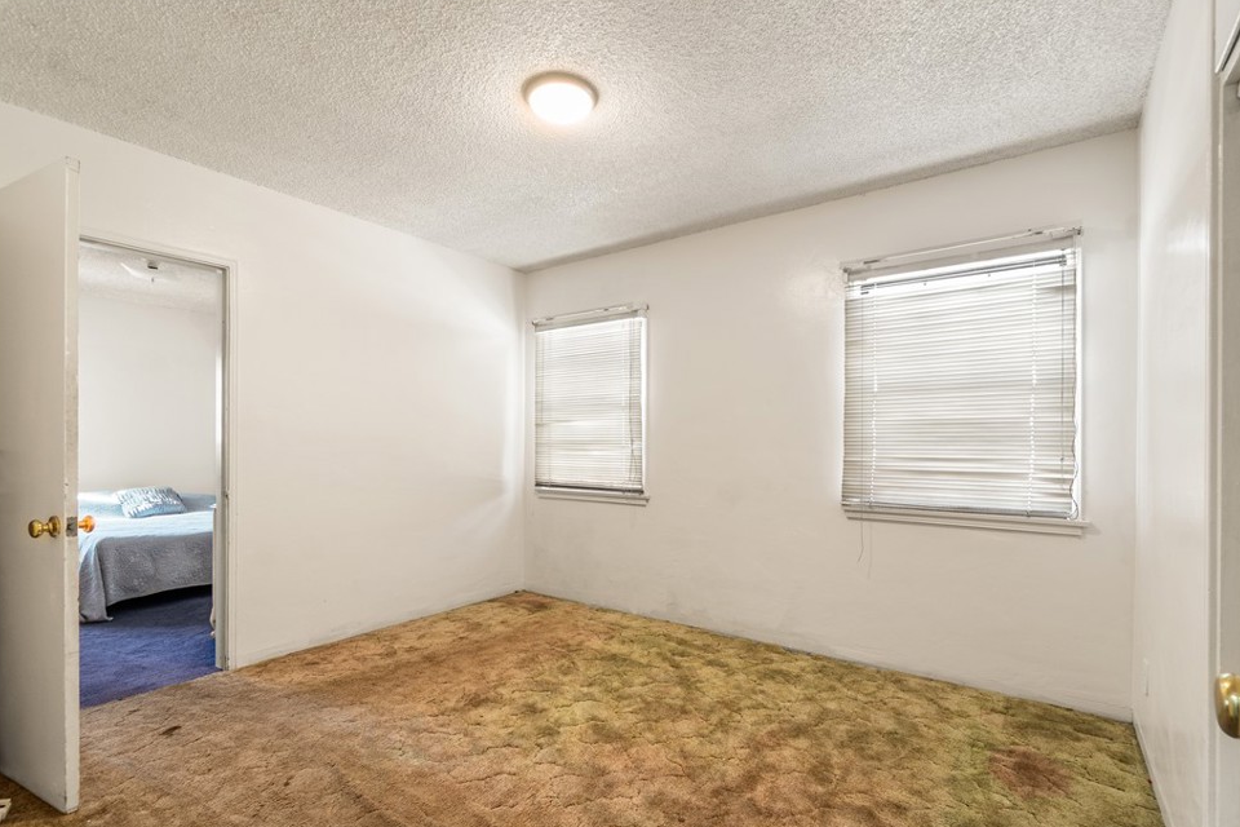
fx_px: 551
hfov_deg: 96.7
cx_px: 650
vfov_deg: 73.7
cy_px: 429
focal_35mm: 16
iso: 320
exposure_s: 1/3
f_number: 7.1
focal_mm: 10
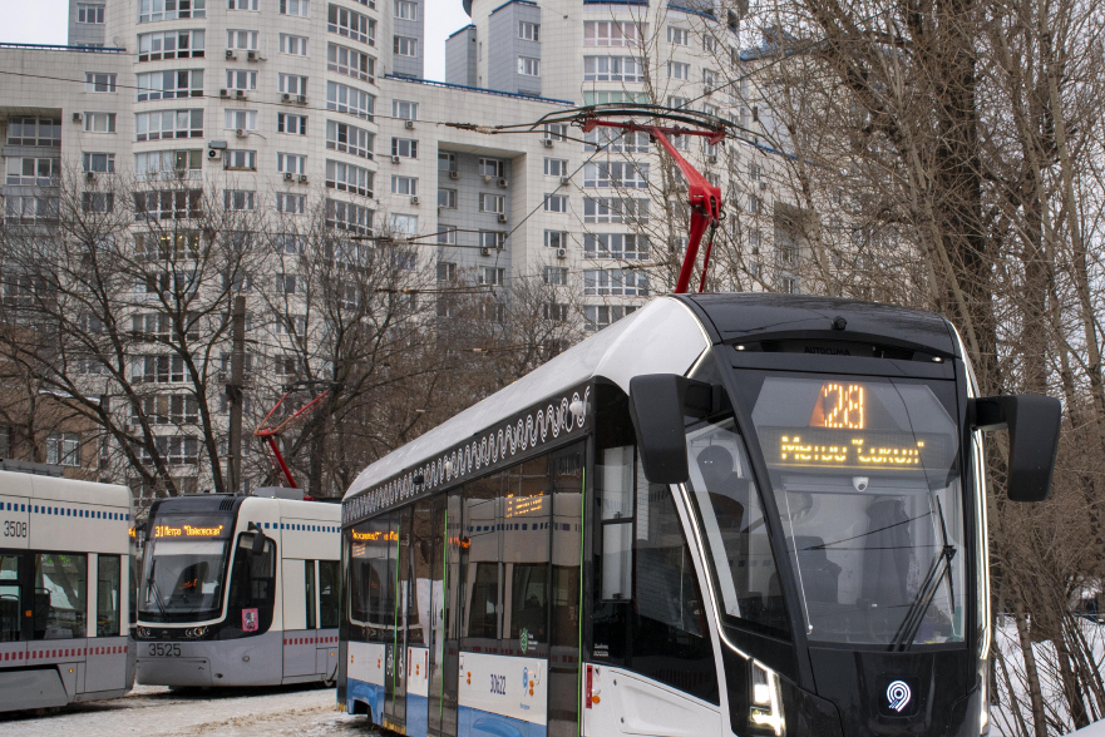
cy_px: 434
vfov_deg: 22.7
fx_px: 1834
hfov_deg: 33.2
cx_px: 739
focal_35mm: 60
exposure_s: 1/250
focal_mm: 27
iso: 400
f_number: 5.6
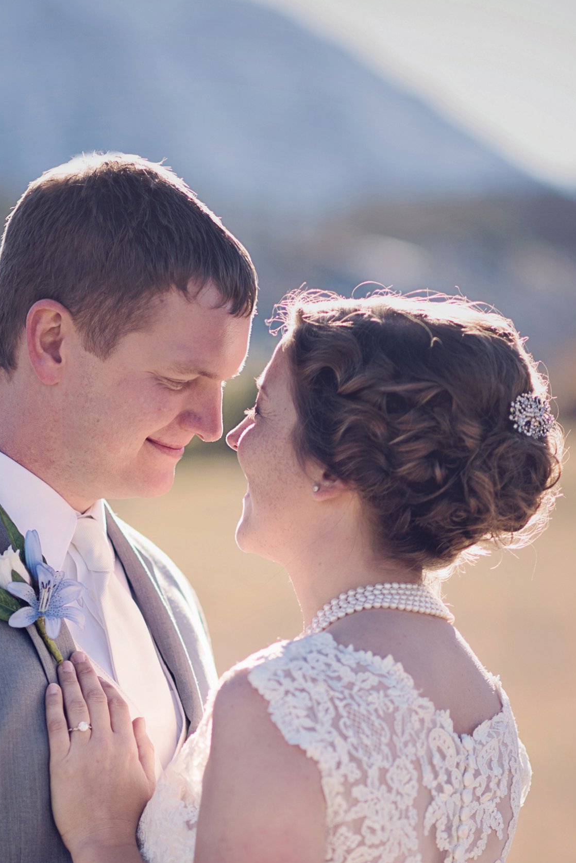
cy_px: 751
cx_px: 165
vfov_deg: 13.4
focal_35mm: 152
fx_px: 3645
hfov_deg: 9.0
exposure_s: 1/3200
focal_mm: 85
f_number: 2
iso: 200
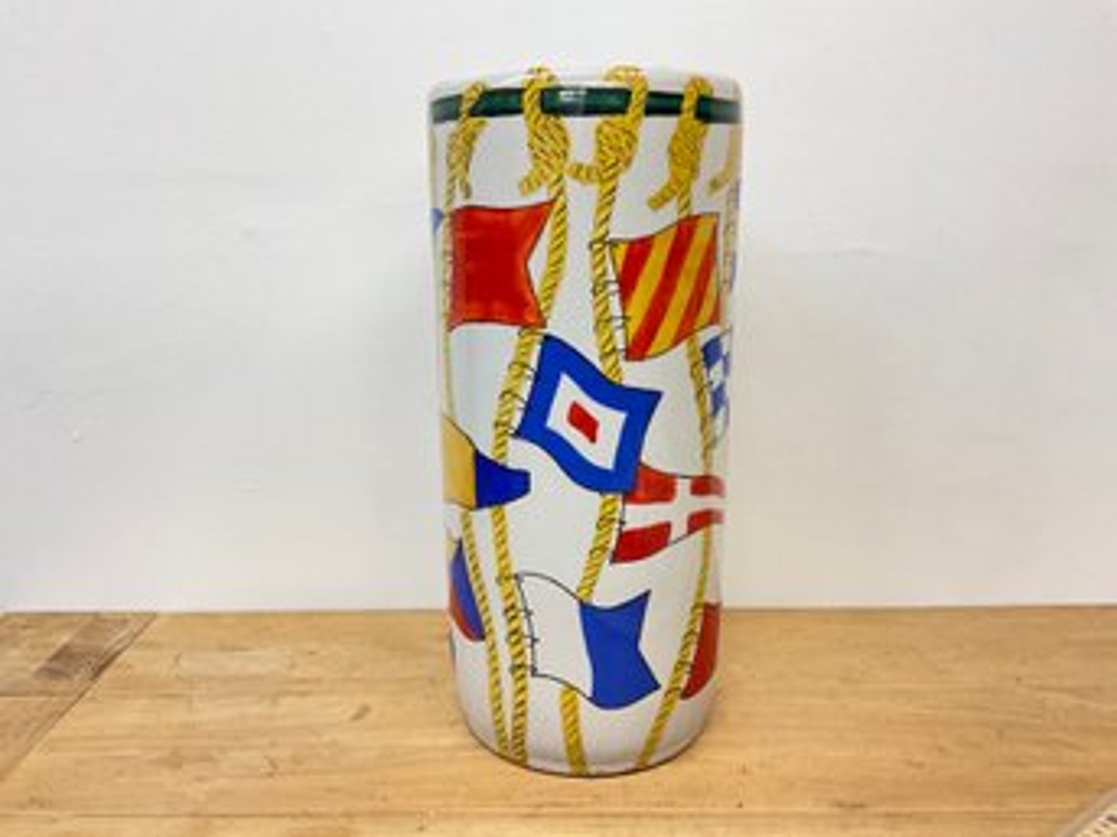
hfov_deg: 61.7
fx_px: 935
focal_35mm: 29
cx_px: 558
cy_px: 418
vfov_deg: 48.2
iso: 125
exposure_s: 1/60
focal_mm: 3
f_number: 1.8
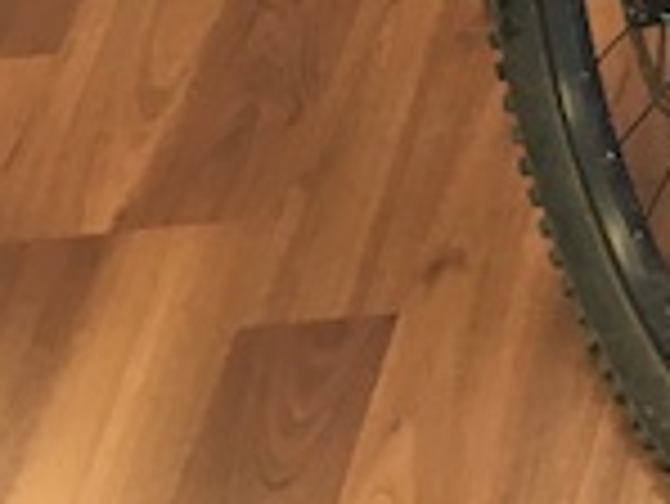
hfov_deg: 10.3
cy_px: -378
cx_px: 1794
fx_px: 3022
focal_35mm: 156
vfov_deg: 9.1
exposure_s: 1/30
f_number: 2.2
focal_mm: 4.15
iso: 32
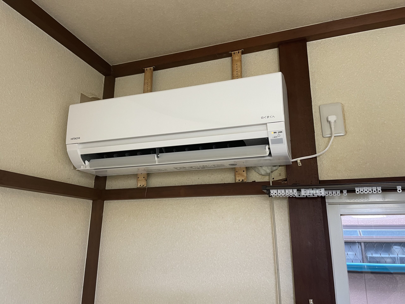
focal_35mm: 26
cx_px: 202
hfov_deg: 67.3
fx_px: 304
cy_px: 152
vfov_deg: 53.1
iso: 160
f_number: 1.6
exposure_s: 1/60
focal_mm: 4.2
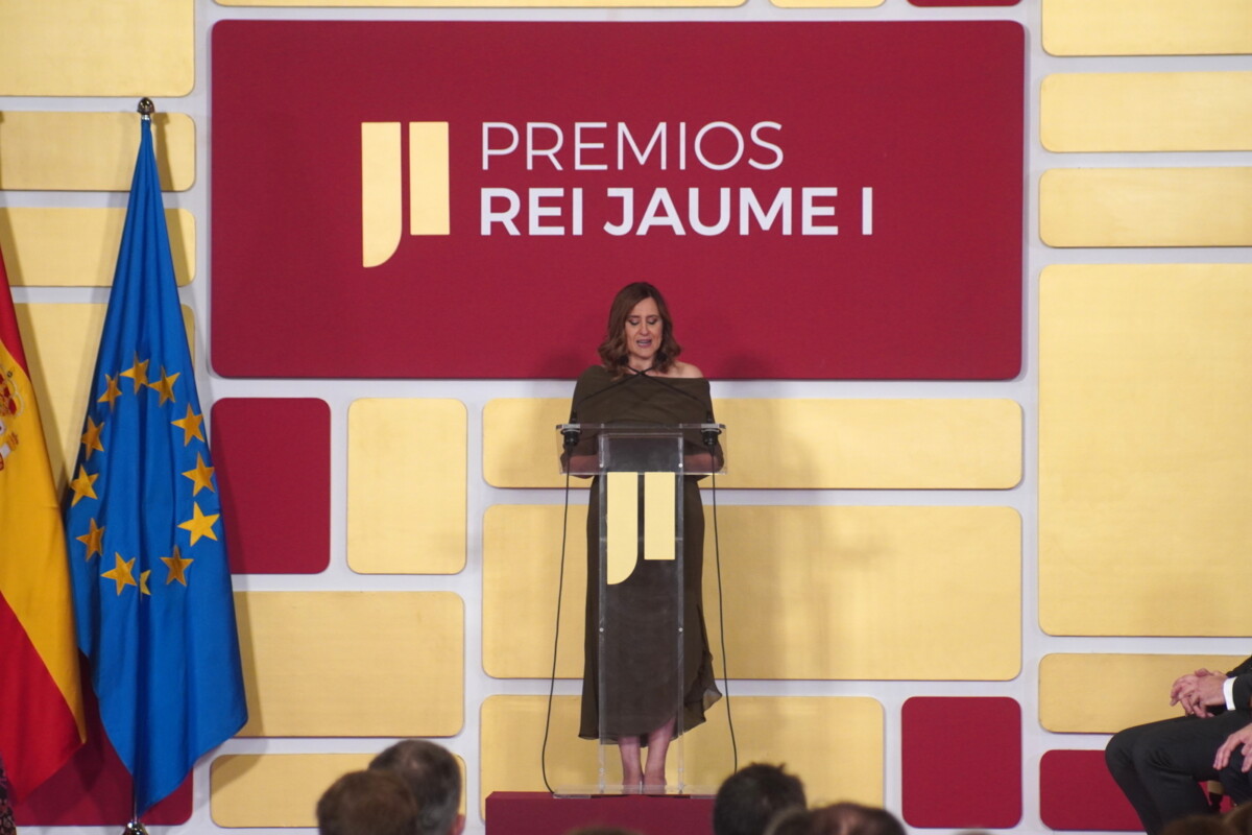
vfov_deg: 5.7
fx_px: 8346
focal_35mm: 240
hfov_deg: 8.6
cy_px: 418
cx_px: 626
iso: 1250
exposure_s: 1/250
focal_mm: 160
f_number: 5.6
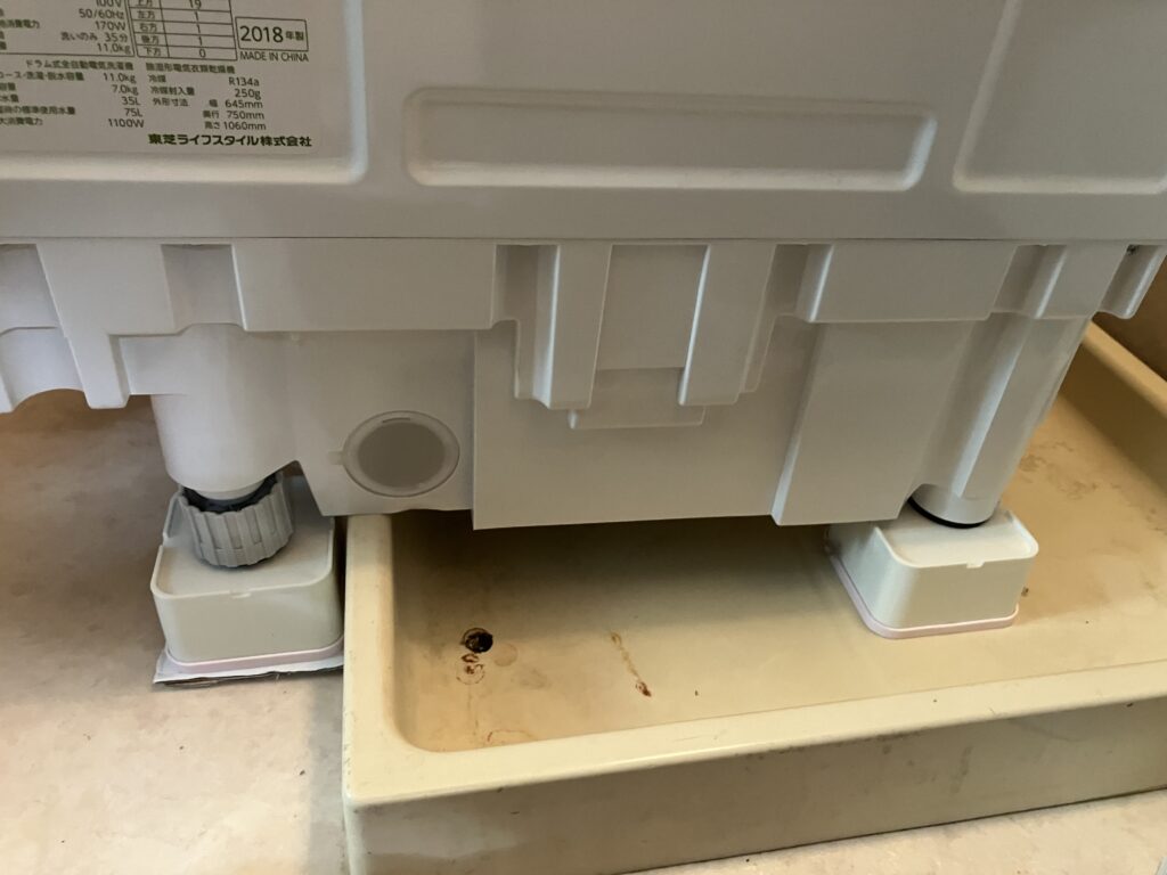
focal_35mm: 28
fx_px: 944
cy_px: 438
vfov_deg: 49.7
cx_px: 584
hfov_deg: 63.4
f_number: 1.8
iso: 320
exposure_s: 1/25
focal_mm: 3.99
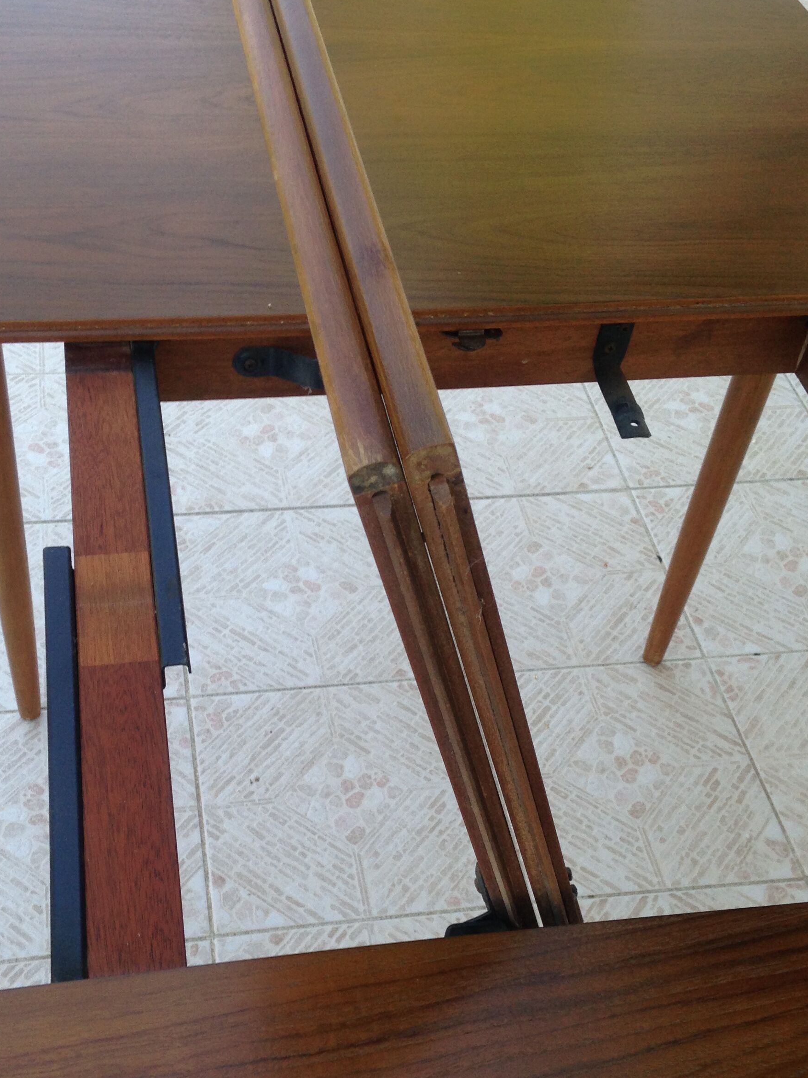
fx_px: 1432
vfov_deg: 41.1
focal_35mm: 46
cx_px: 344
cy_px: 643
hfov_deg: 31.5
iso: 64
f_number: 2.4
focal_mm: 4.12
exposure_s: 1/120
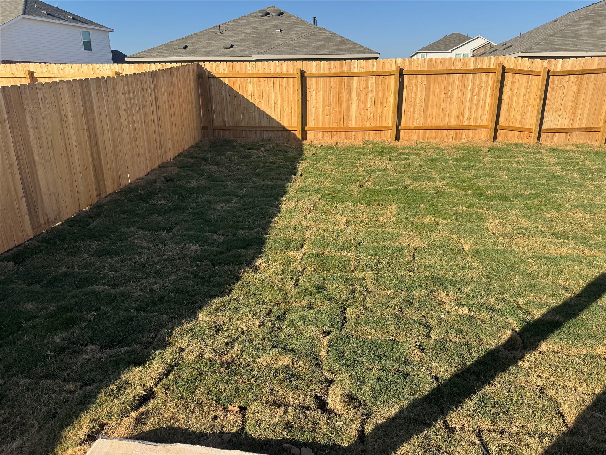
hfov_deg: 71.6
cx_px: 303
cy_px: 228
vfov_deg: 56.8
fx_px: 420
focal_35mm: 24
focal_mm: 6.76
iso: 80
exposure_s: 1/2833
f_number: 1.78
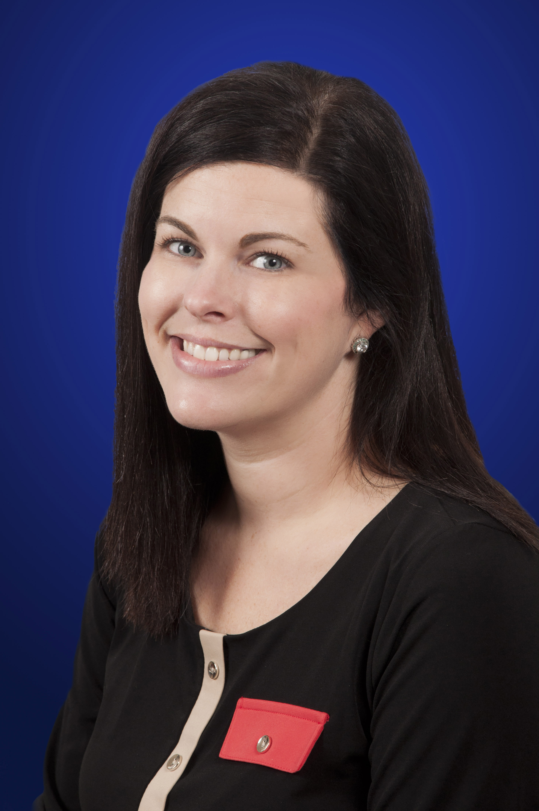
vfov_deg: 13.1
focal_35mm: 158
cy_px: 406
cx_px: 270
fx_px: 3546
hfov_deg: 8.7
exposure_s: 1/125
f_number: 11
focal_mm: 105
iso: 400
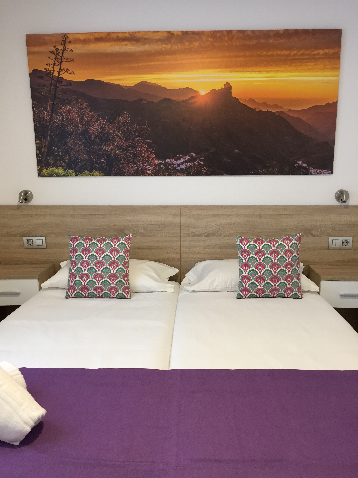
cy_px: 239
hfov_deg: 48.2
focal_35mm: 29
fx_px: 400
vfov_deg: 61.7
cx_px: 179
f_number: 2.2
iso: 100
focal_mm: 4.15
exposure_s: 1/33
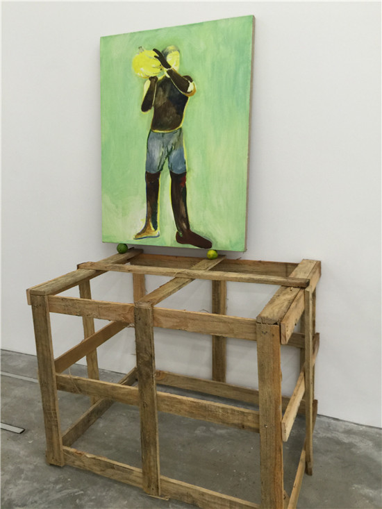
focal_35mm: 29
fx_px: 427
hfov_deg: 48.2
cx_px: 191
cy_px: 254
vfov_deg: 61.7
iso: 50
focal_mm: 4.15
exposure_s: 1/33
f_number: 2.2
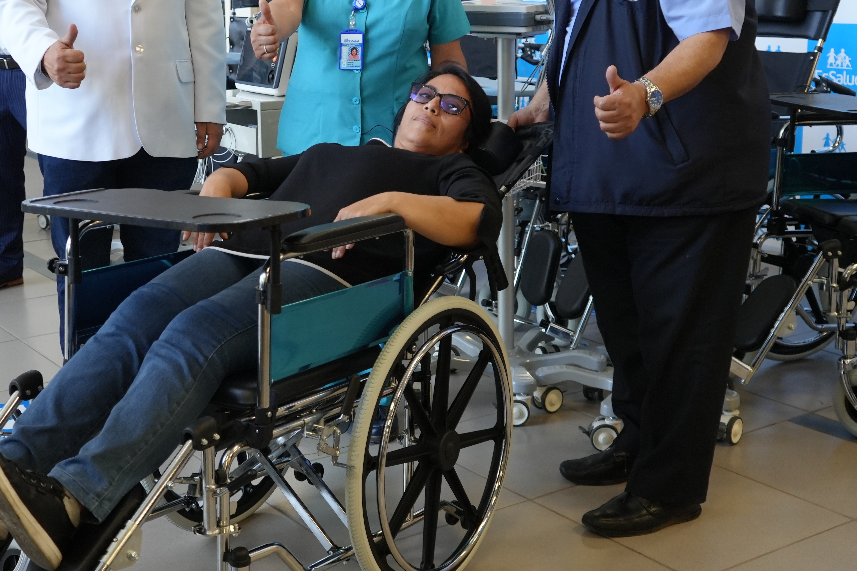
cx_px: 356
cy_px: 200
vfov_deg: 25.0
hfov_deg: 36.8
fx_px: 1286
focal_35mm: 54
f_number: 4
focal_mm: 30
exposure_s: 1/160
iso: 1250
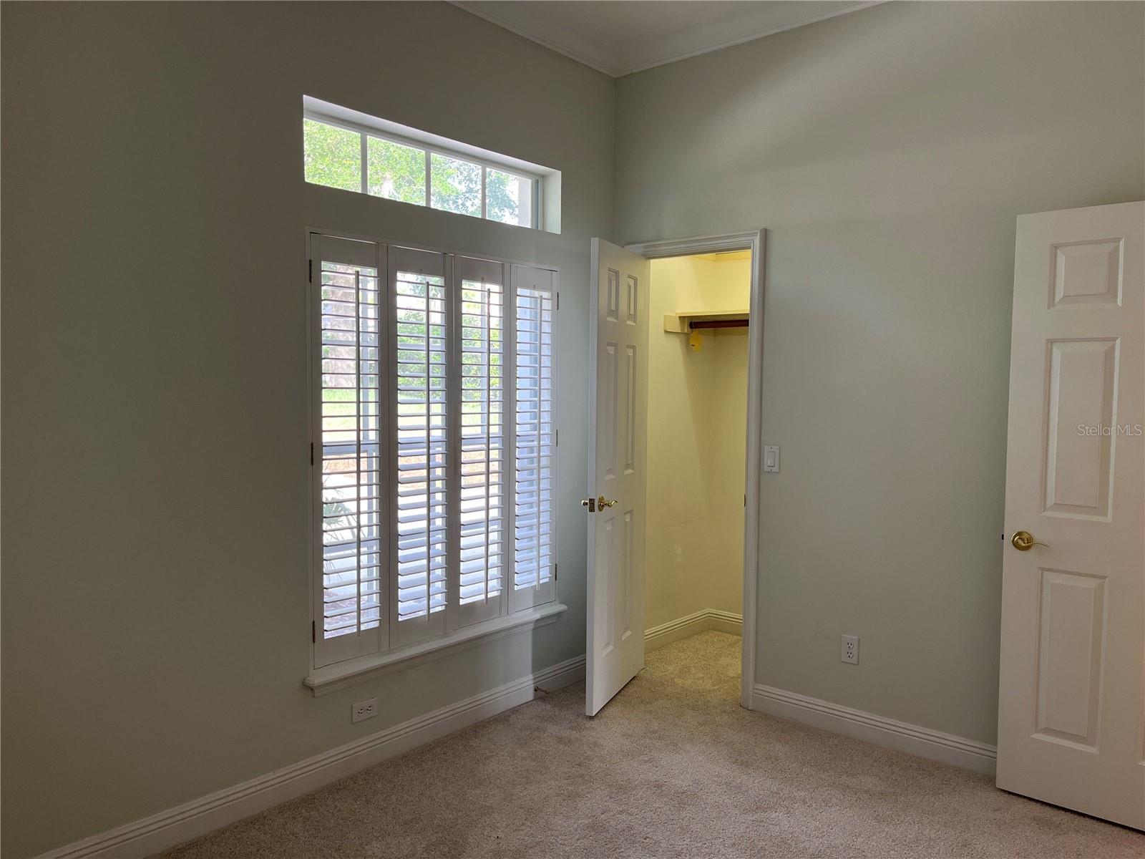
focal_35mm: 26
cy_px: 430
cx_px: 572
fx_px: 860
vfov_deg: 53.1
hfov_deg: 67.3
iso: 100
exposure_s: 1/120
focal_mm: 5.1
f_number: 1.6
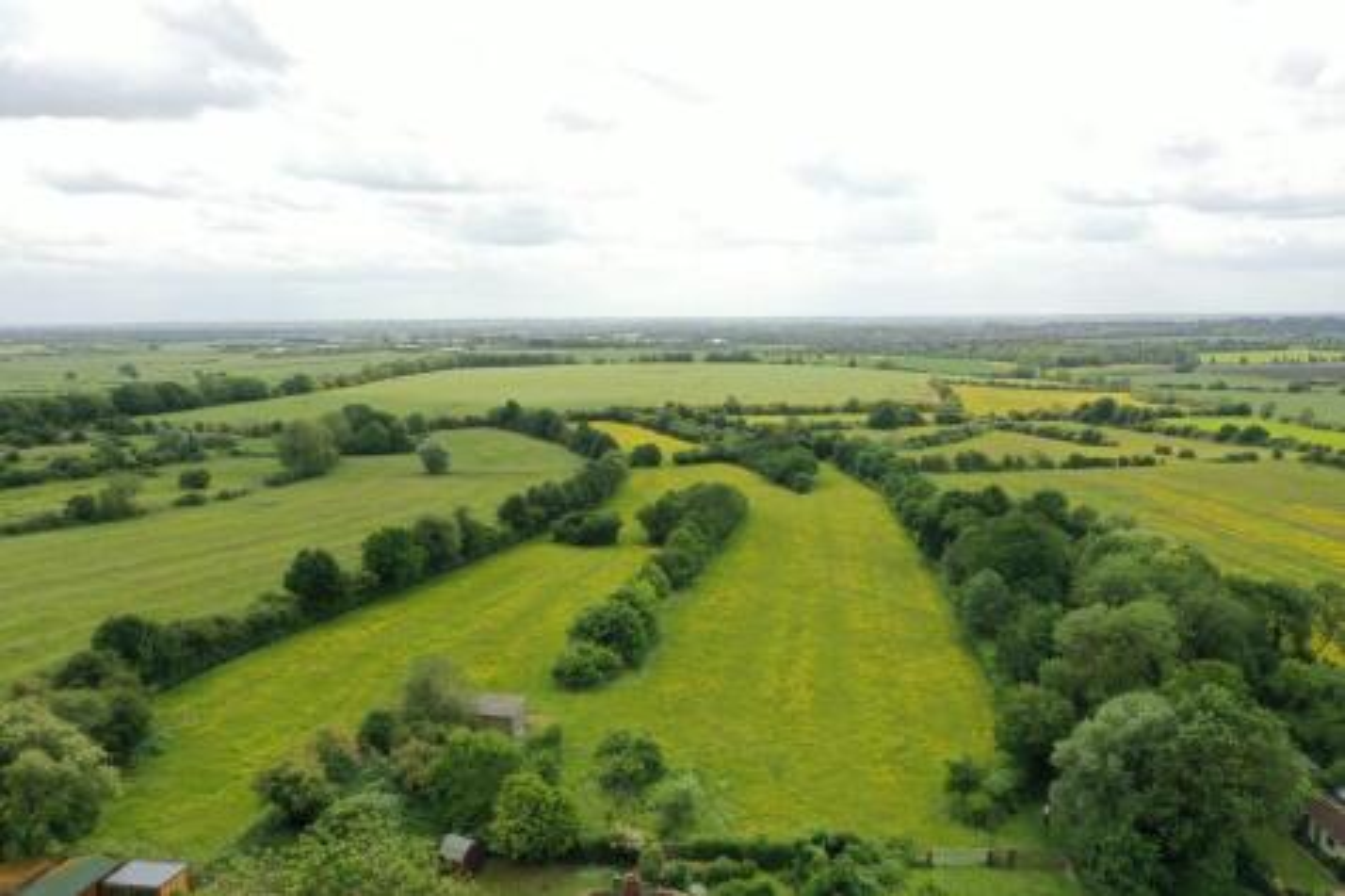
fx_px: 1046
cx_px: 672
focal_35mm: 28
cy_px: 448
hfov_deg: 65.5
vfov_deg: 46.4
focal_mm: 10.26
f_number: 5.6
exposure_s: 1/400
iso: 100
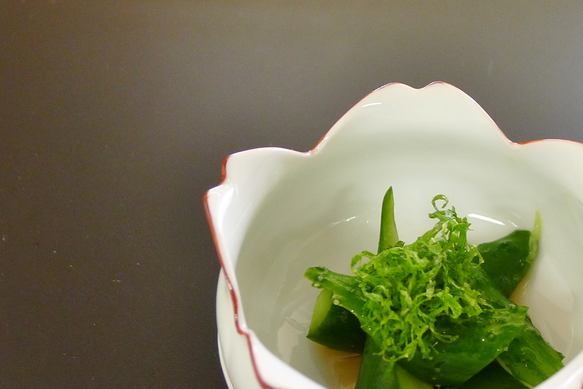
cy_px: 298
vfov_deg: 29.4
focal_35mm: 45
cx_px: 436
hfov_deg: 42.3
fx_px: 729
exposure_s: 1/60
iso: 250
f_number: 2
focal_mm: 5.1
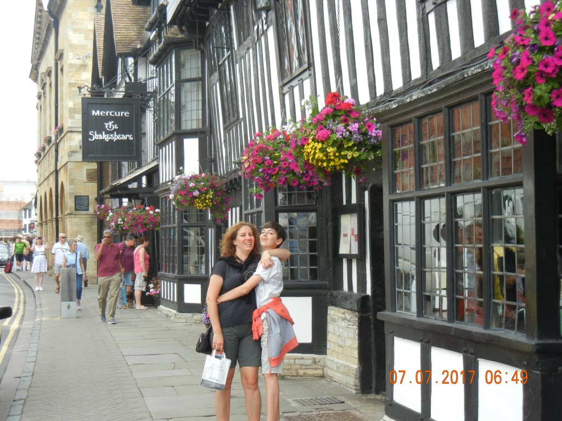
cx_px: 281
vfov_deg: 24.8
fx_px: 958
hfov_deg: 32.7
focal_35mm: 59
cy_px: 210
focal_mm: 10.6
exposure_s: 1/252
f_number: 4
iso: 160
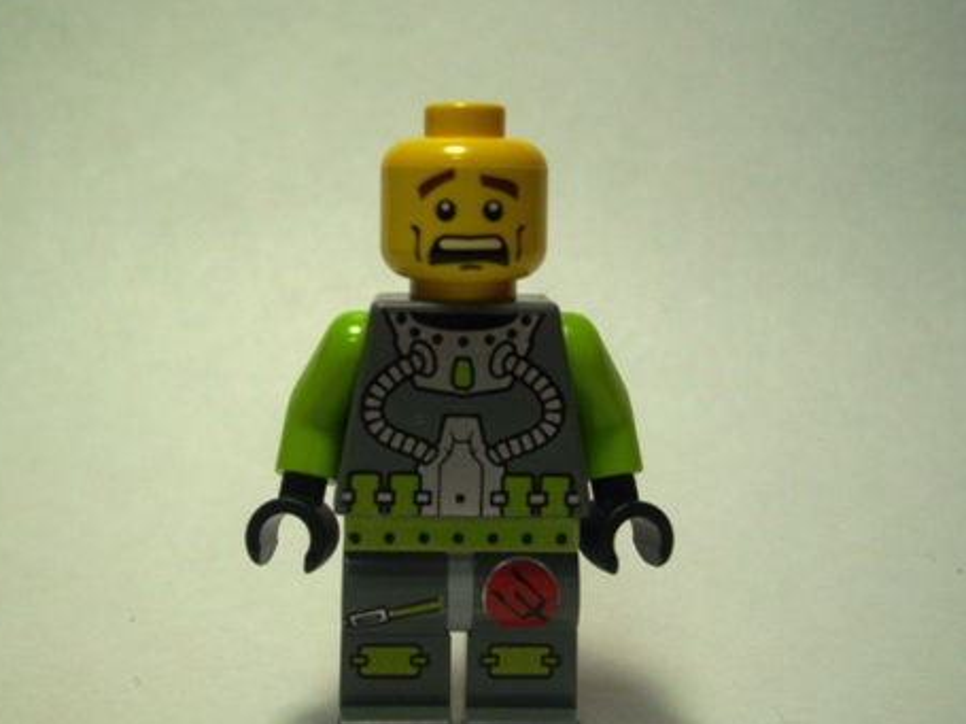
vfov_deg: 32.2
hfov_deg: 42.1
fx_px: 1255
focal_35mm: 45
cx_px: 478
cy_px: 367
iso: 80
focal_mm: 5.7
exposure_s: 1/80
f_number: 2.9
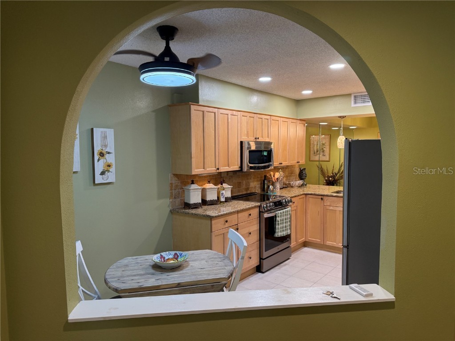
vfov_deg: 56.8
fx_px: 315
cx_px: 228
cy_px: 170
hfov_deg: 71.6
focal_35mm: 24
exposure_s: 1/120
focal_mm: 6.76
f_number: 1.78
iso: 200
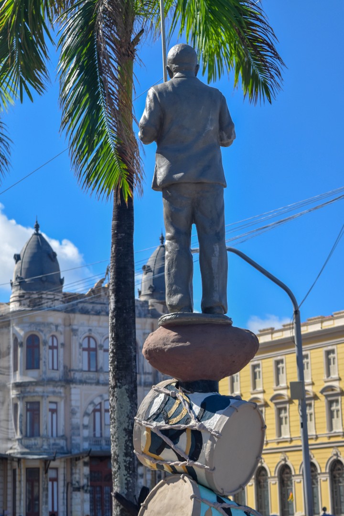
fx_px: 1182
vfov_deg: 24.6
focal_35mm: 82
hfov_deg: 16.6
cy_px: 258
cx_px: 172
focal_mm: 55
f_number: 6.3
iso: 400
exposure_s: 1/1600
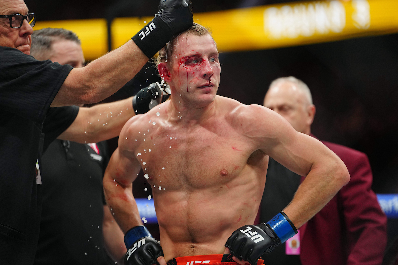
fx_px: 2211
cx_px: 199
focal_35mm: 200
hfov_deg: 10.3
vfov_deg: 6.9
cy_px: 132
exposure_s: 1/1000
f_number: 2.8
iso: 2000
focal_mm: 200
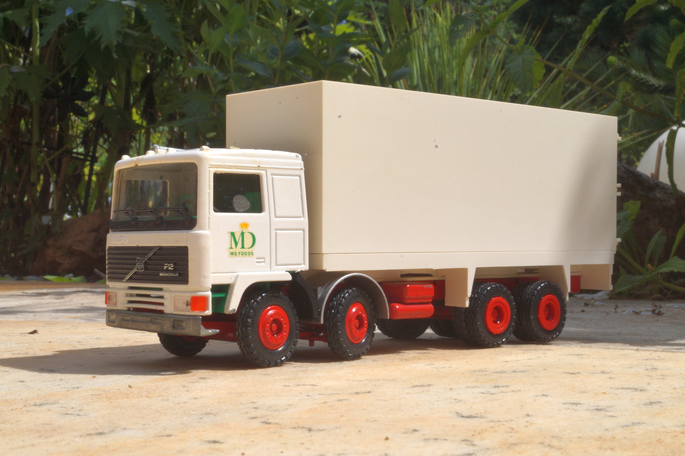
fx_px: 1018
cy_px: 231
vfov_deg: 25.3
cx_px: 348
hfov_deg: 37.2
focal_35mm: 54
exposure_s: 1/60
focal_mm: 35
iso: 125
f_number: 32
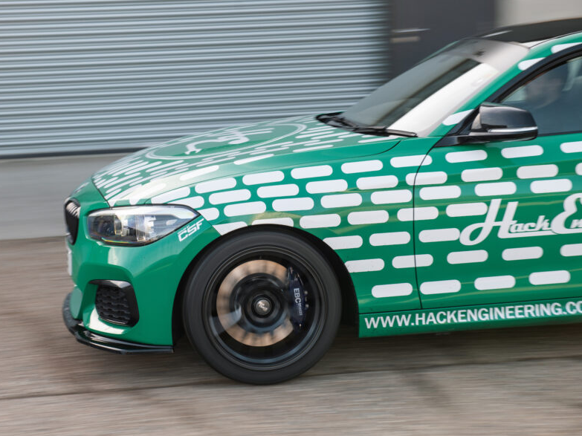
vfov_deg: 18.9
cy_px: 211
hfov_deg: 25.0
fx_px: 1311
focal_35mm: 78
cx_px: 252
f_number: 5.6
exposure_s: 1/50
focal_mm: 62
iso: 200
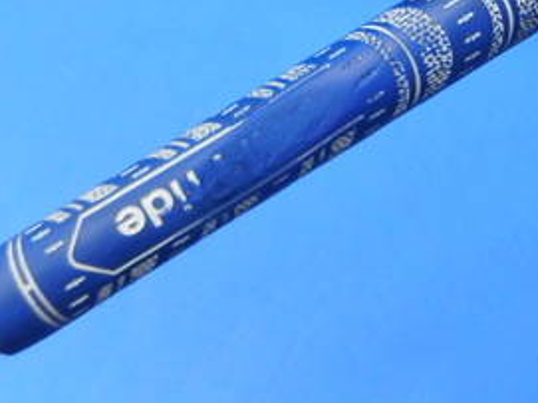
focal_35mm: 59
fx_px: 917
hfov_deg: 30.7
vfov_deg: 23.3
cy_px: -36
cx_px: 520
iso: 110
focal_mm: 4.5
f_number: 3.7
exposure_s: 1/30
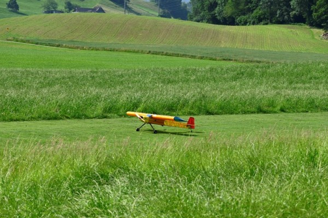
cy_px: 109
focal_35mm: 158
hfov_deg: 13.0
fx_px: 1435
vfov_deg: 8.7
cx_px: 164
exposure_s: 1/800
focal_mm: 105
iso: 320
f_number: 8
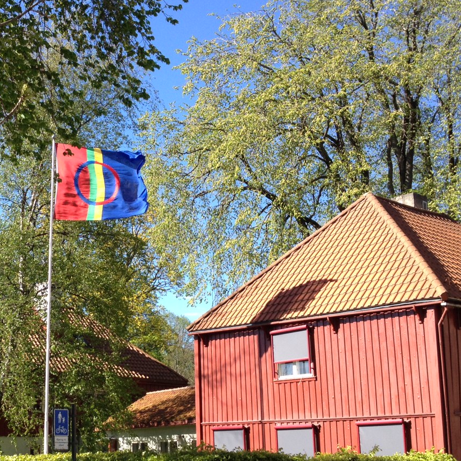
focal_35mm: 59
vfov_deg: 29.0
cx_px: 81
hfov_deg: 28.4
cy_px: 269
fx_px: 889
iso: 50
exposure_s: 1/613
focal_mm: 4.28
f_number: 2.4
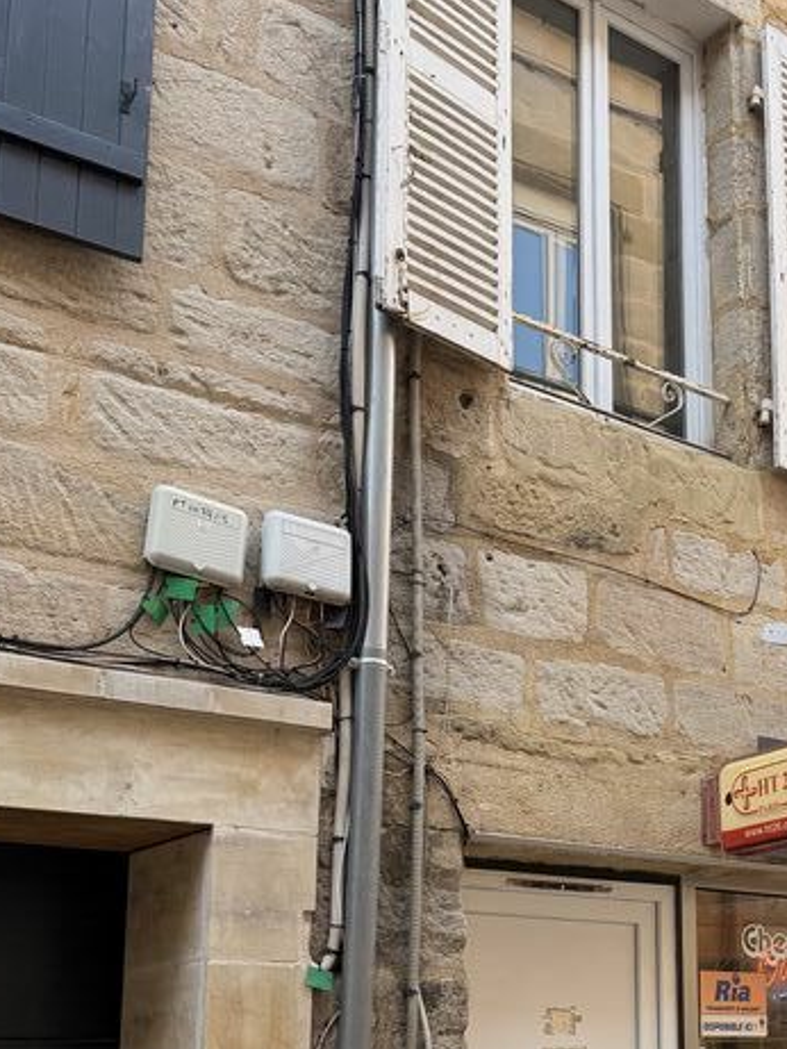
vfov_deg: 37.3
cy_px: 783
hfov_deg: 28.2
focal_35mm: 50
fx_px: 1515
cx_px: 680
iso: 80
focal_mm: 6.76
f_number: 1.78
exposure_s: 1/260
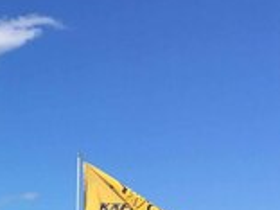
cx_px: -162
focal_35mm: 99
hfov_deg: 17.5
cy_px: 264
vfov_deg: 14.4
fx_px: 801
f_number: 2.2
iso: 25
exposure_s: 1/1672
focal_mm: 4.15
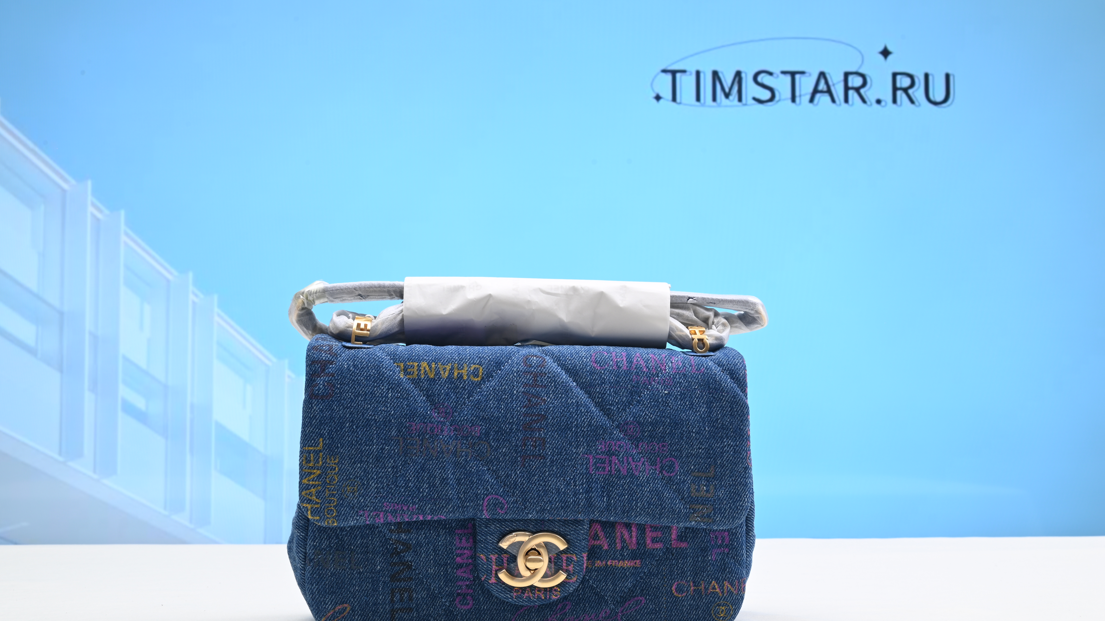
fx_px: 1260
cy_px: 334
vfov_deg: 27.7
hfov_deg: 47.4
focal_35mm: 43
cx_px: 553
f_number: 16
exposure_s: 1/2
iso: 100
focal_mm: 41
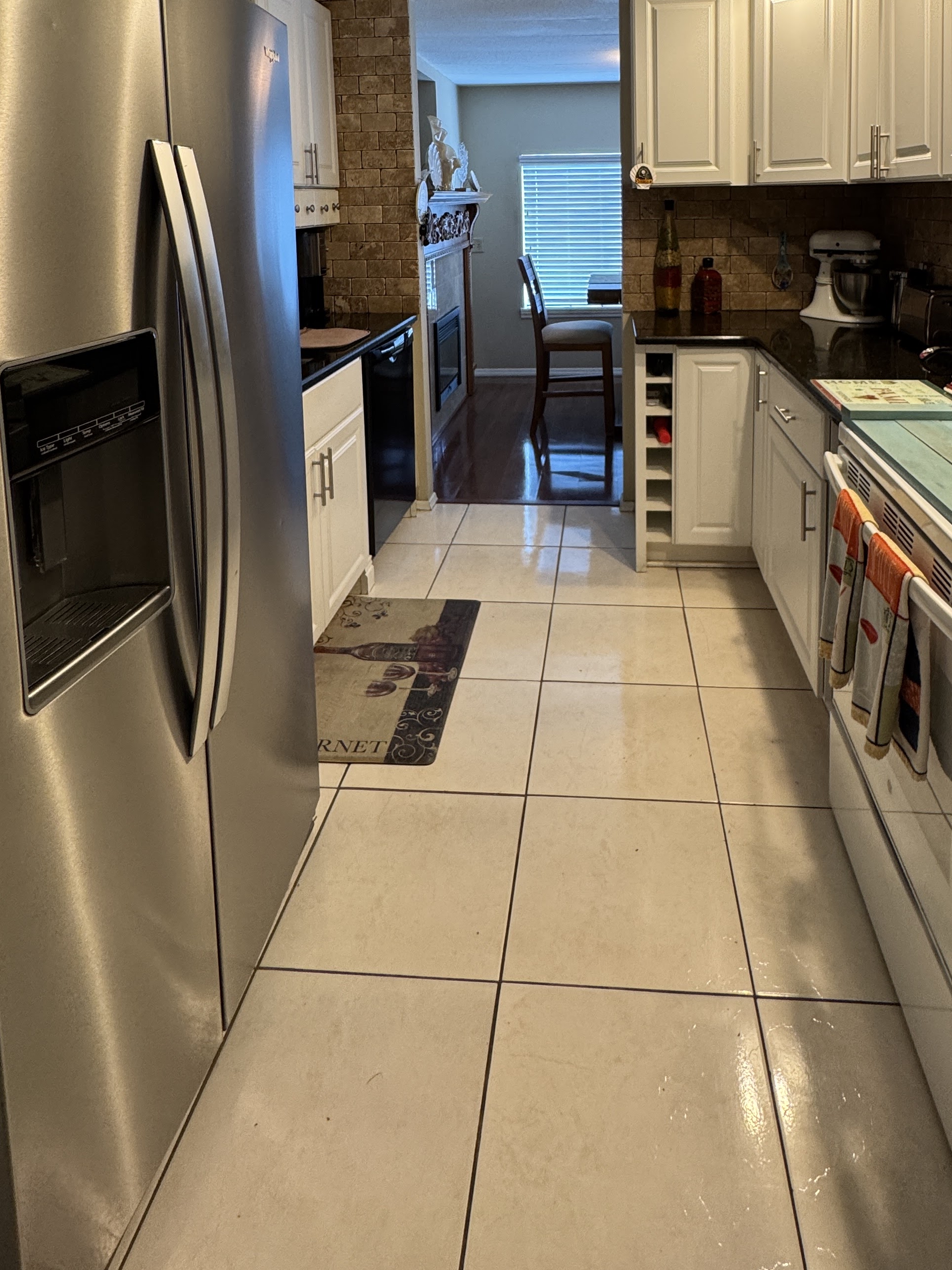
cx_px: 550
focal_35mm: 22
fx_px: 807
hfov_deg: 60.8
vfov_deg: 70.4
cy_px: 292
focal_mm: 2.22
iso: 160
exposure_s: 1/60
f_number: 2.2
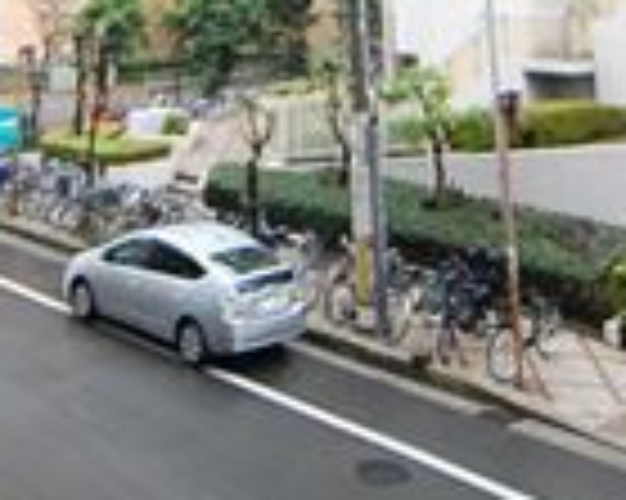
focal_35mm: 52
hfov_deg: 35.8
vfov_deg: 23.6
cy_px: -239
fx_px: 963
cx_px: 234
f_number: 4.5
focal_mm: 8
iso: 800
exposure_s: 1/30
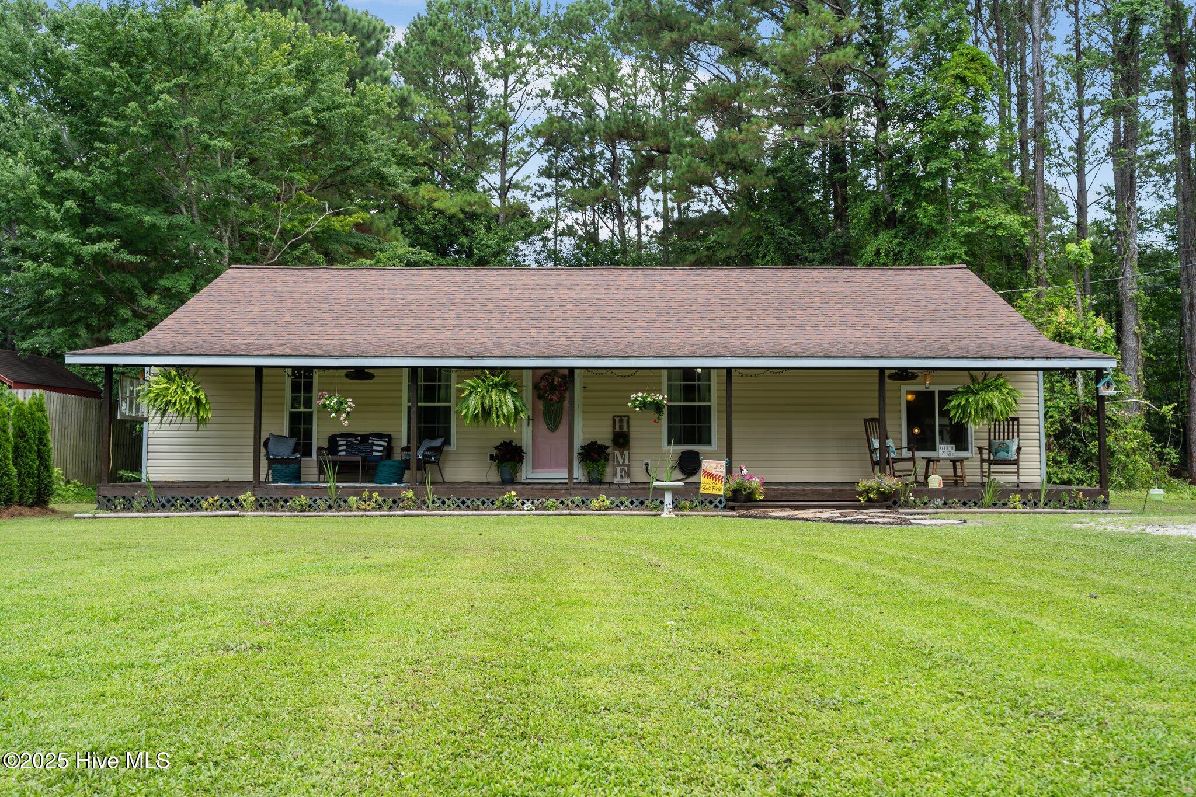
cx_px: 598
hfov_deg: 61.9
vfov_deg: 43.6
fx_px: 997
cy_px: 398
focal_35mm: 30
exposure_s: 1/40
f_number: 7.1
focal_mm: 30
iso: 64
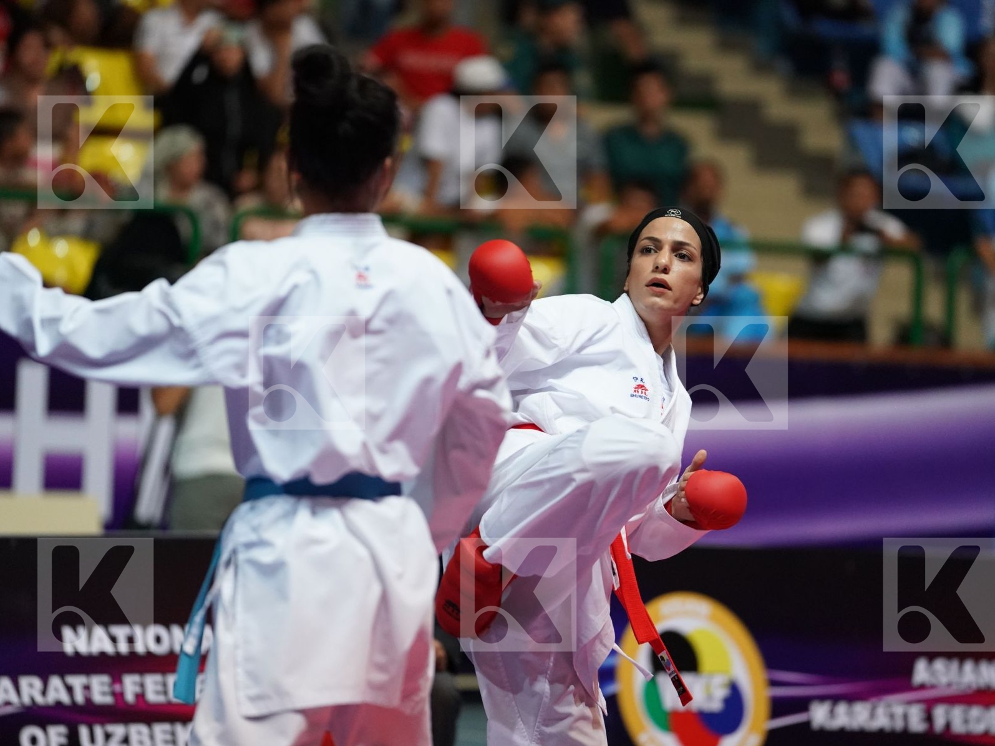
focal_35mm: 217
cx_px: 518
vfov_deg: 6.8
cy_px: 373
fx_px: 6237
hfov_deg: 9.1
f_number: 2.8
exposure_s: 1/1000
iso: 5000
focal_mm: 200
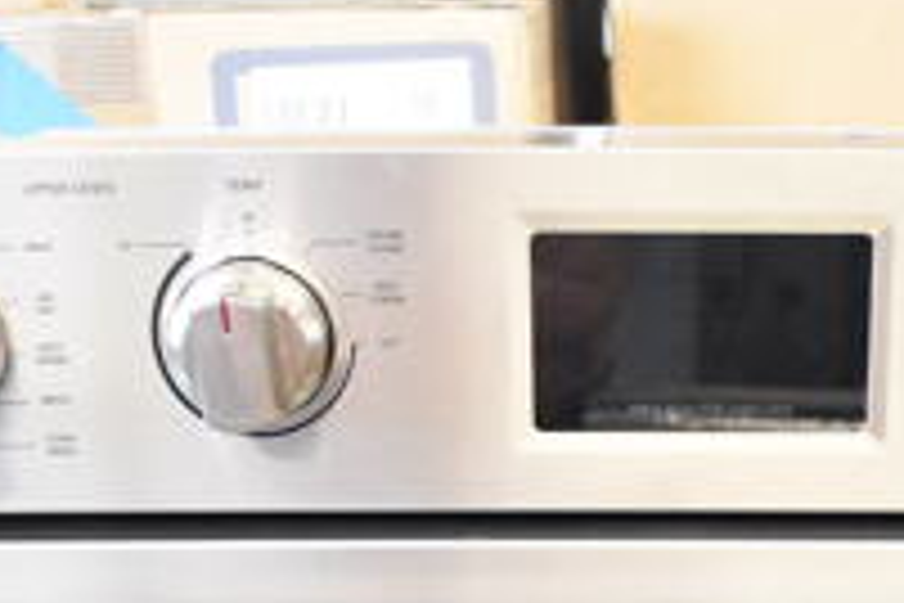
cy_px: 891
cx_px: 675
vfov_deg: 15.4
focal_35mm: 82
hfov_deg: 24.5
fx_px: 2059
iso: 5600
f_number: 3.5
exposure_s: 1/125
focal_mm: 18
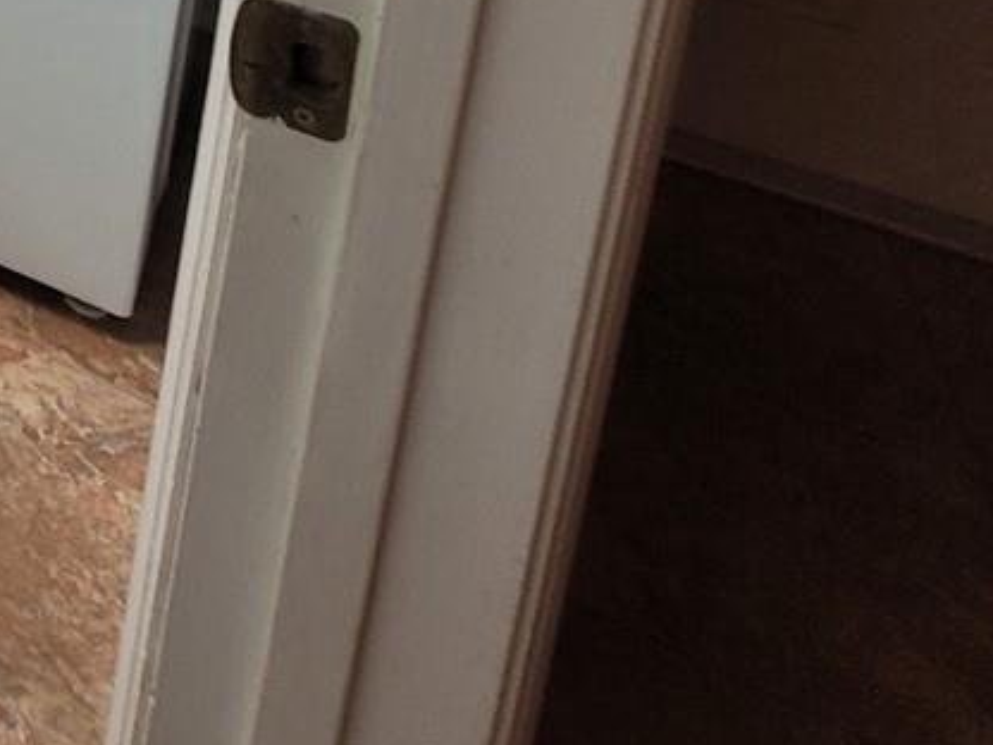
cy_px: -587
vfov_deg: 20.6
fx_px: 1434
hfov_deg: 21.9
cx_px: -821
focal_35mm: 50
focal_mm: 1.74
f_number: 2.2
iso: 64
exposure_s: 1/60
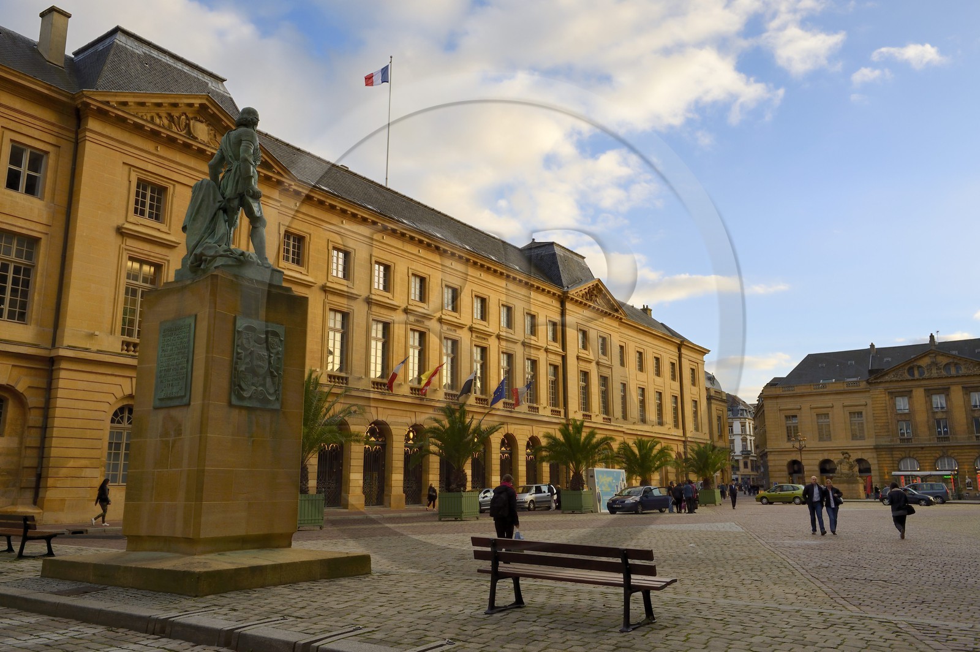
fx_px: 789
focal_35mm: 29
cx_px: 490
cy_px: 326
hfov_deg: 63.7
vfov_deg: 44.9
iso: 400
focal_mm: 29
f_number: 9
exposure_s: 1/200
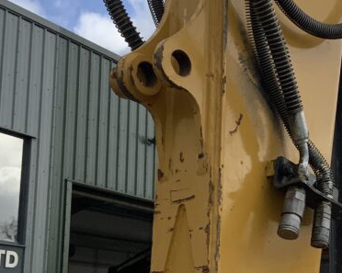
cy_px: 162
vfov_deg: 19.6
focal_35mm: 78
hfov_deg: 23.6
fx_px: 789
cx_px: 327
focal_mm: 3
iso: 16
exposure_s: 1/2801
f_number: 1.8
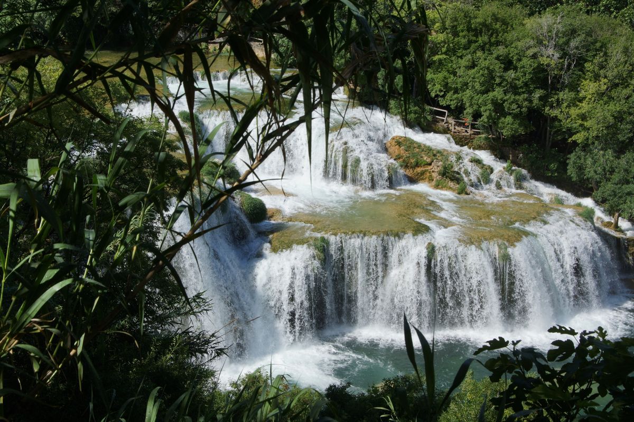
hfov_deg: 29.9
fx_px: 1189
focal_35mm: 68
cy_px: 211
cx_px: 317
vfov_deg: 20.2
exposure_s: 1/250
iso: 200
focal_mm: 45
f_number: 13
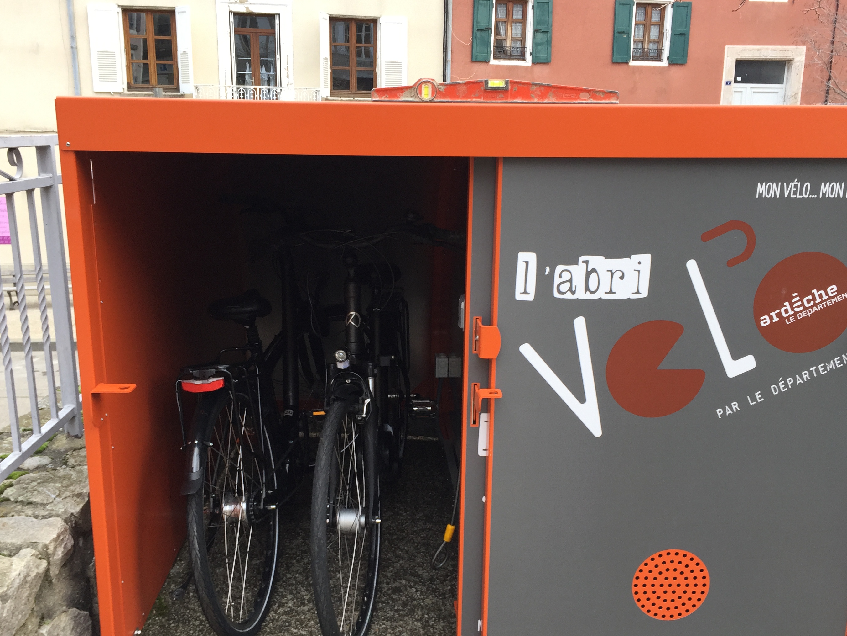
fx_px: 856
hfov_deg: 52.6
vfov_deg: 40.6
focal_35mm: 35
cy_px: 361
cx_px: 420
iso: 40
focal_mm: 4.15
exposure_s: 1/50
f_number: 2.2
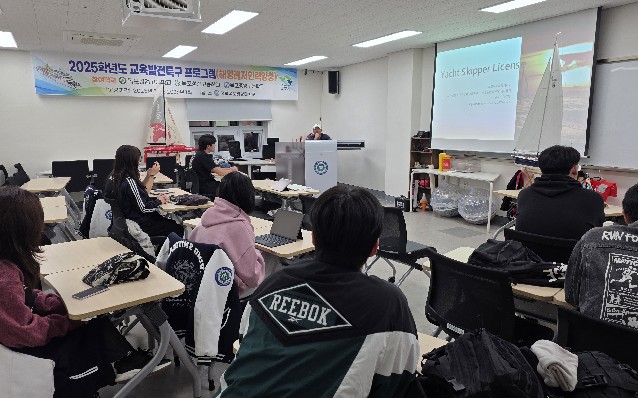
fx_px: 435
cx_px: 312
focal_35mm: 25
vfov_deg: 49.3
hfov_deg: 72.5
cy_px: 197
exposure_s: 1/120
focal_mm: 6.3
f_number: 1.7
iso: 50
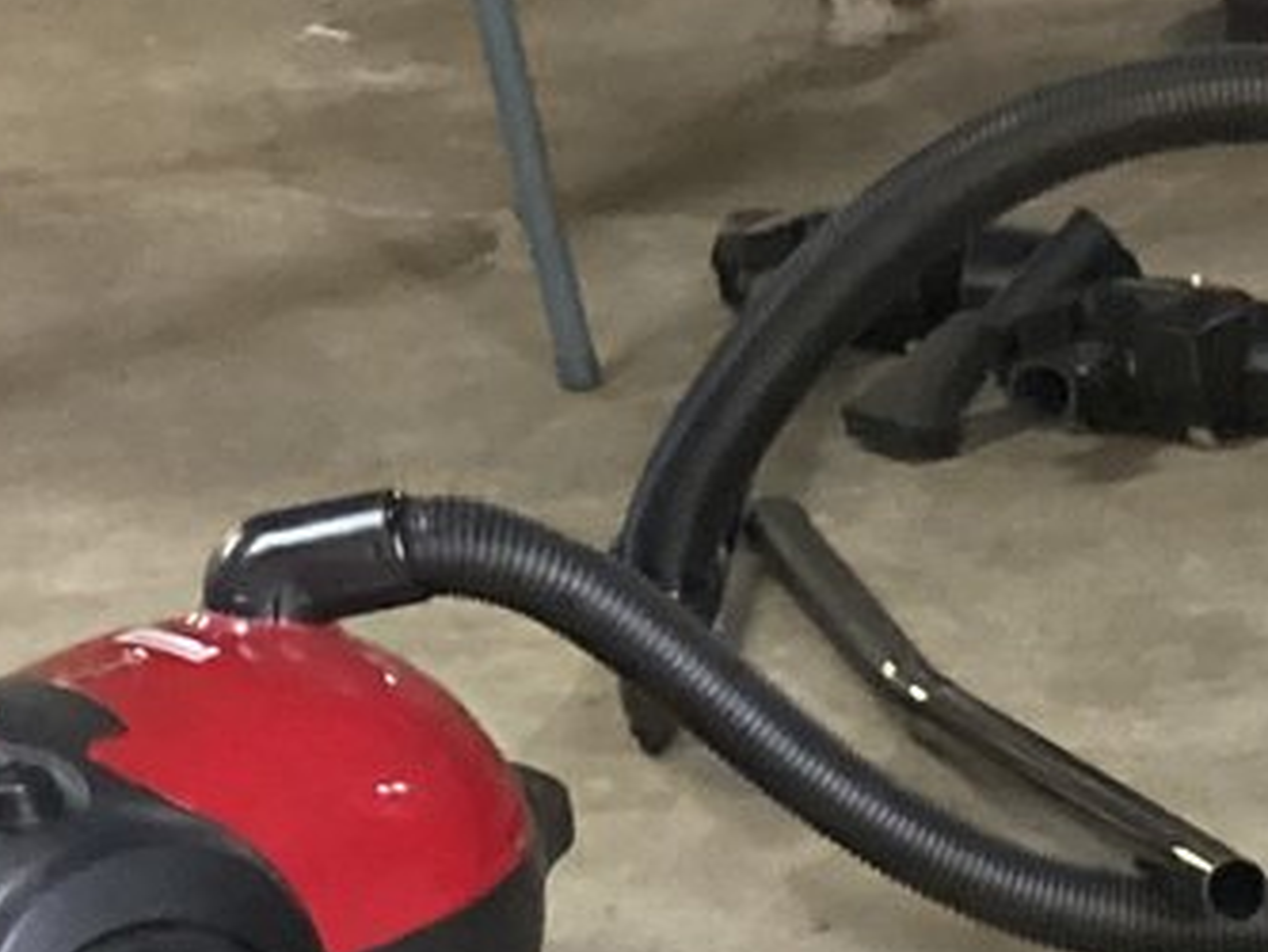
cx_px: 2340
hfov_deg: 12.6
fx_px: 5167
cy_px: 1948
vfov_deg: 9.7
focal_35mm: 141
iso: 400
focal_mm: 3.3
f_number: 2.4
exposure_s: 1/50
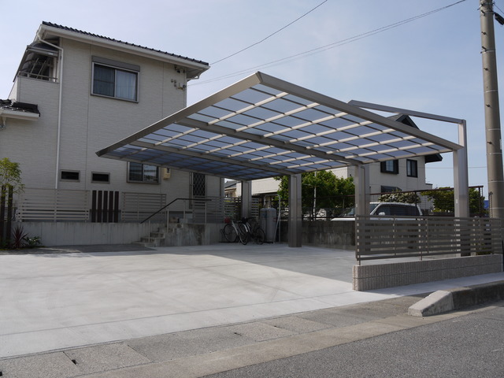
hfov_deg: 63.4
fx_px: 408
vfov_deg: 49.7
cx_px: 252
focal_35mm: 28
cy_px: 189
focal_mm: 14
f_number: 8
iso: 100
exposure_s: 1/400
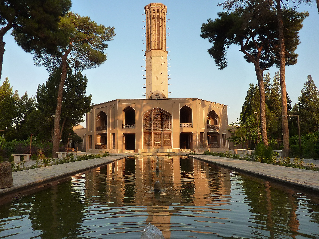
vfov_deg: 54.9
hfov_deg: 69.4
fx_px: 230
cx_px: 160
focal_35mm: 25
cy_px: 120
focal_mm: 4.1
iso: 125
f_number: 4
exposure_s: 1/200
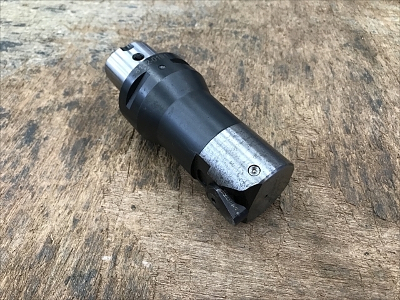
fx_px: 324
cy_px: 150
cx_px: 200
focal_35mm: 28
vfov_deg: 49.7
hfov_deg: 63.4
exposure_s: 1/17
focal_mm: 3.99
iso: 40
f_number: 1.8
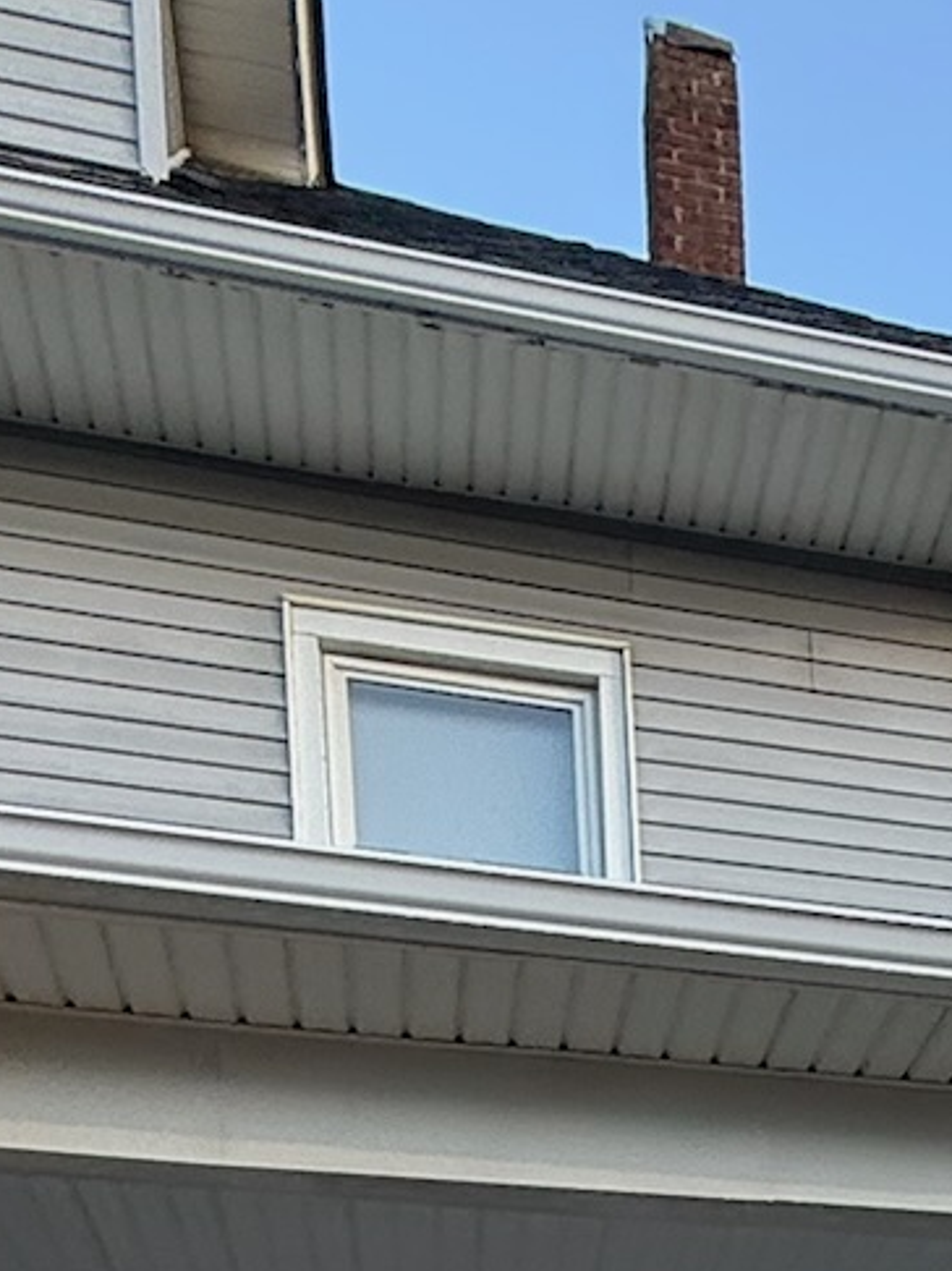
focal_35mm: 59
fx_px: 2165
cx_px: 1096
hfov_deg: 23.0
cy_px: 2116
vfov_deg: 23.0
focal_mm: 2.22
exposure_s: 1/269
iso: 50
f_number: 2.2
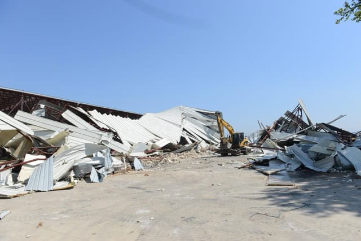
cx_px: 180
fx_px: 241
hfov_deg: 73.7
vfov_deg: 53.2
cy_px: 120
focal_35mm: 24
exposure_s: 1/640
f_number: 5.6
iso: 125
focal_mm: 24
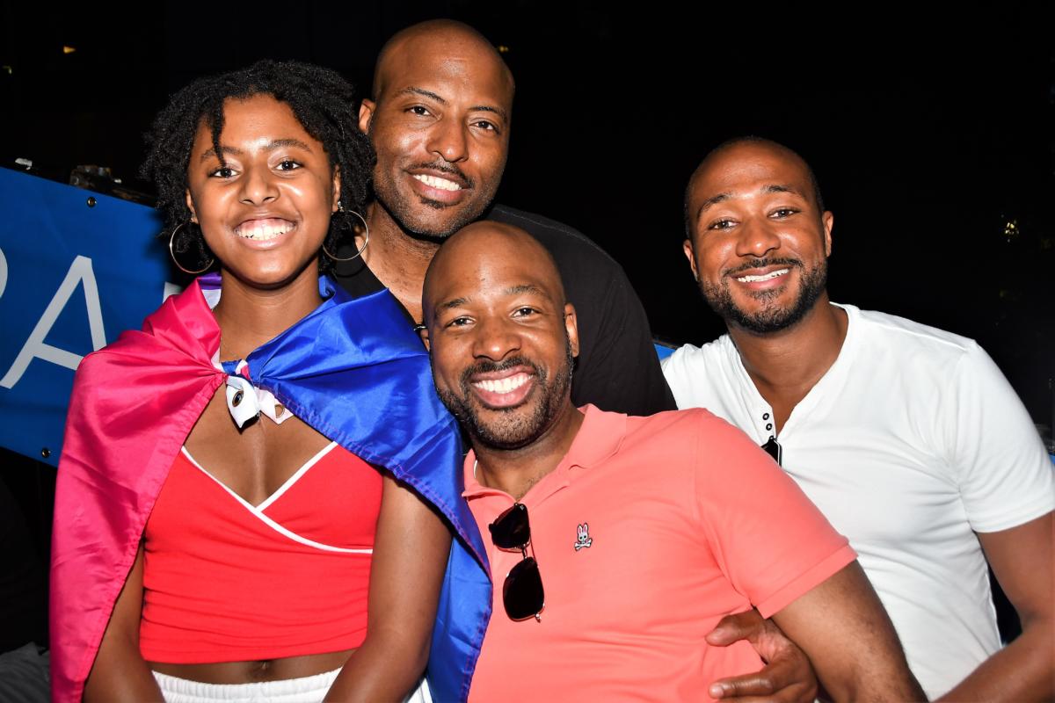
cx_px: 528
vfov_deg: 40.0
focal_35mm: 33
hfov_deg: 57.2
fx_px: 967
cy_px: 352
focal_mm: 22
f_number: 6.3
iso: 640
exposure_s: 1/60
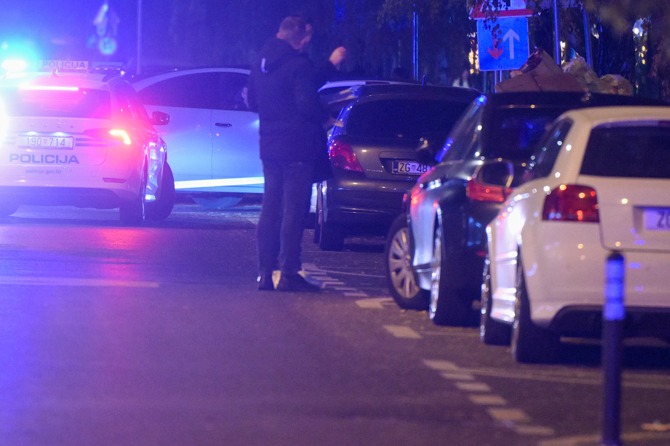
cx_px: 153
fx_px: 8542
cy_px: 107
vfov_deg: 3.0
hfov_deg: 4.5
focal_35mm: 459
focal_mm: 200
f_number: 2.8
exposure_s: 1/125
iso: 4000
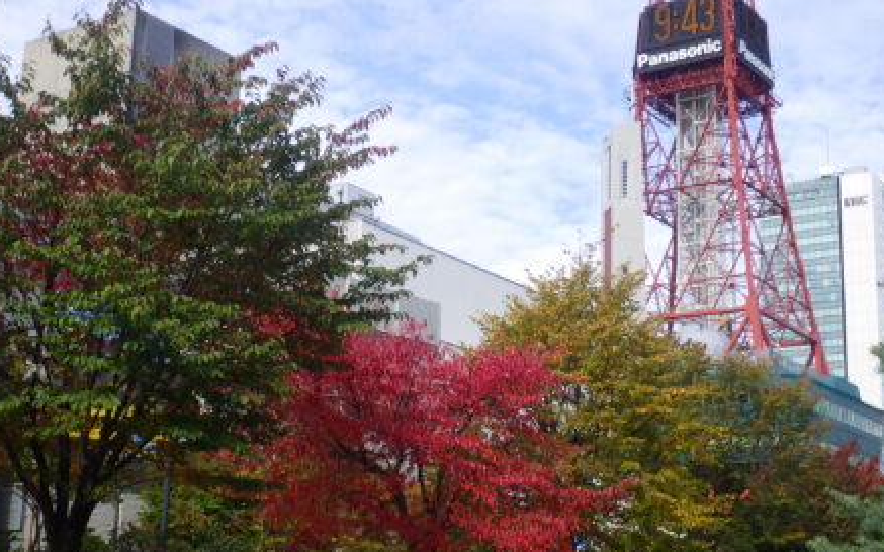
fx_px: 1397
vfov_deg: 22.3
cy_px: 335
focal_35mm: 58
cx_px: 484
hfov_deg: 35.1
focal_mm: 7.5
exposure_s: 1/400
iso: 125
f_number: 5
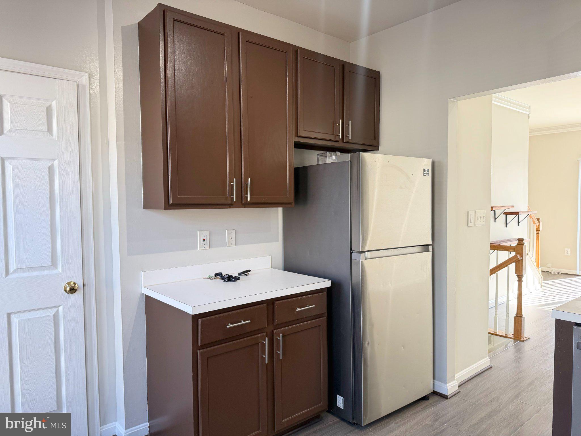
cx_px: 290
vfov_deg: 56.8
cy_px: 218
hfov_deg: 71.6
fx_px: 403
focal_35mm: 24
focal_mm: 6.76
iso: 125
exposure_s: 1/120
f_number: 1.78
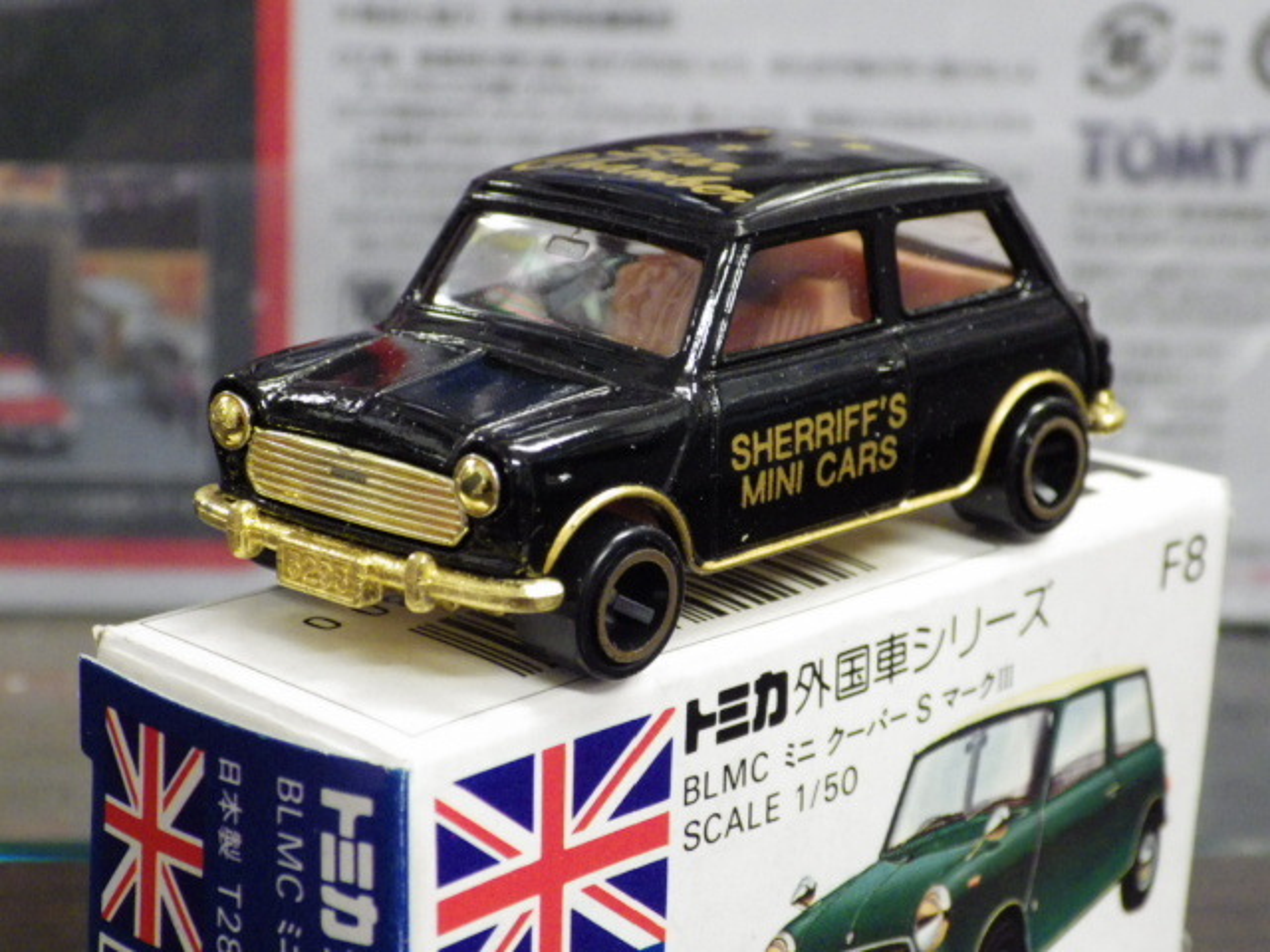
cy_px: 476
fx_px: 3779
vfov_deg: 14.4
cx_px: 635
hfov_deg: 19.1
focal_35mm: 103
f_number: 4.6
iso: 1000
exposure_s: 1/30
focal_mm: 18.4
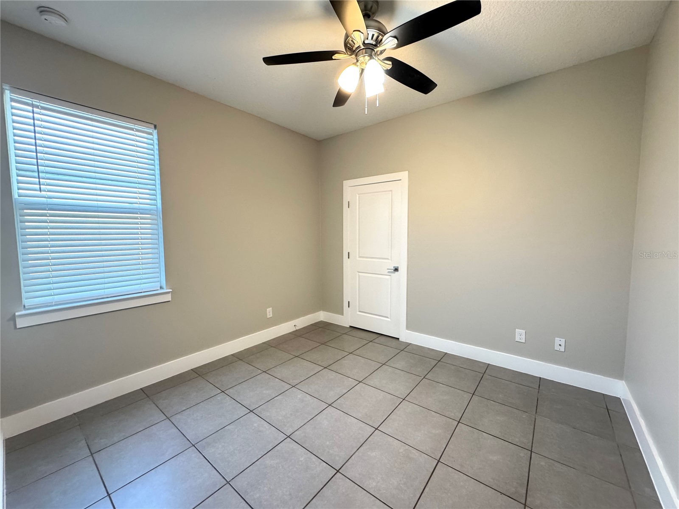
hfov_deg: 102.1
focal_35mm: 14
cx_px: 340
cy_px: 254
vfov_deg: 85.7
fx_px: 275
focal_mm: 2.22
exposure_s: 1/60
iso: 250
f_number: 2.2
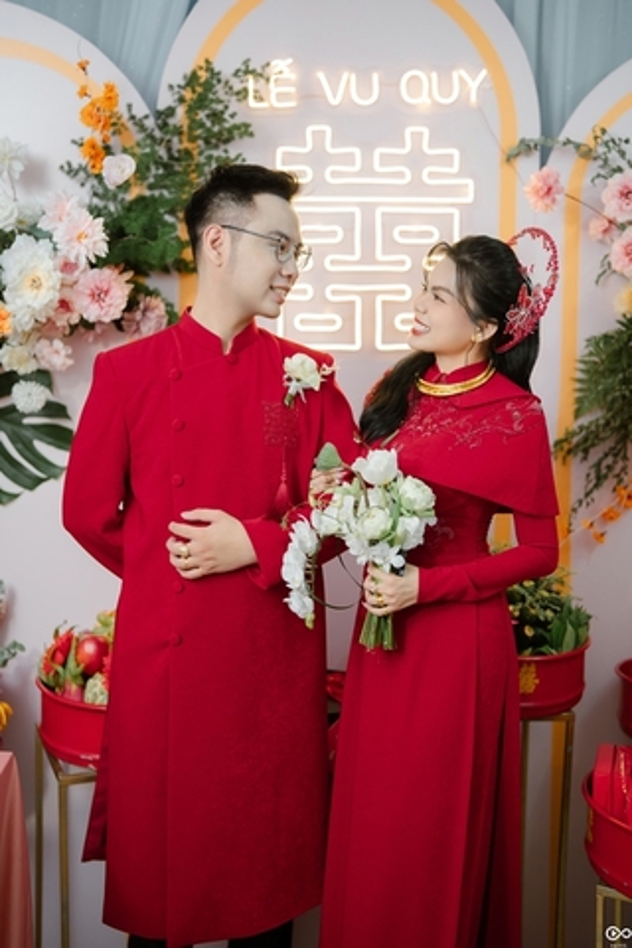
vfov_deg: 39.6
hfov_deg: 27.0
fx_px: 1317
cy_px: 474
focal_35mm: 50
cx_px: 316
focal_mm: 50
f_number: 1.4
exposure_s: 1/160
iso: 160
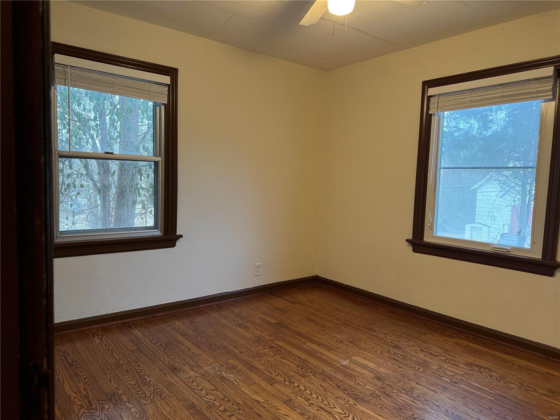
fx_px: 388
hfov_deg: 71.6
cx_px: 280
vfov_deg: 56.8
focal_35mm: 24
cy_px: 210
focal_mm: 6.76
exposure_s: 1/60
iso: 250
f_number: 1.78
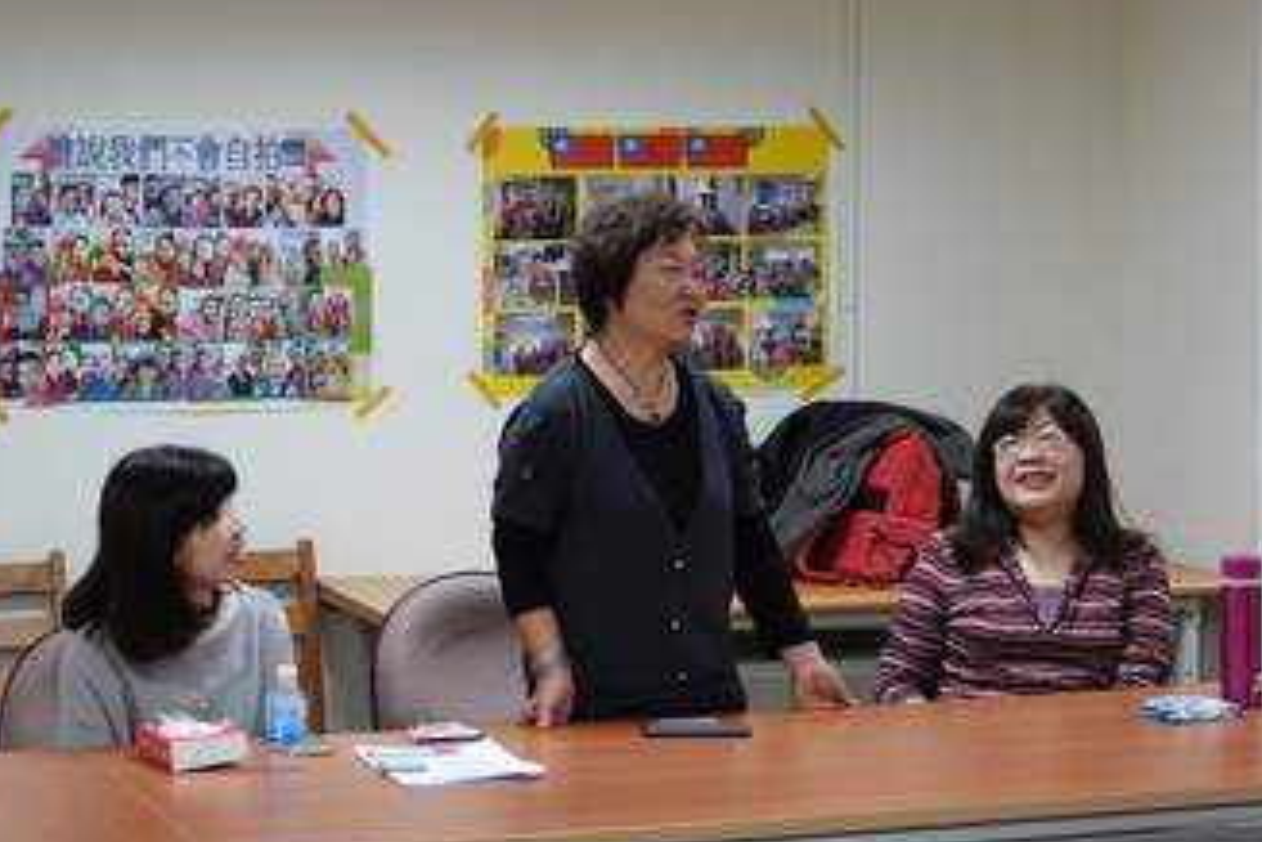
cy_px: 407
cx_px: 598
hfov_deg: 19.6
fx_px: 3645
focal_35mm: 104
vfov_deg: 13.2
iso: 640
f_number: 3.5
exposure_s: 1/100
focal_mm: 31.33
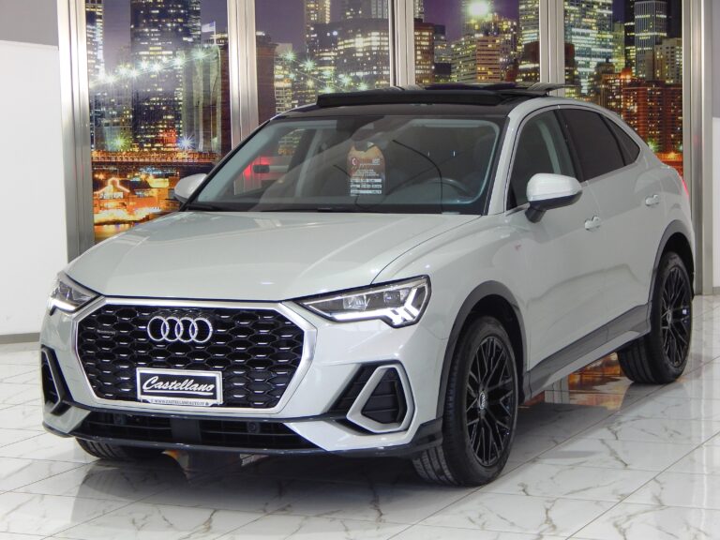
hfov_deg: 21.1
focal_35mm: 93
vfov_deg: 15.9
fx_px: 1934
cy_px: 270
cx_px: 360
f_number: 4.4
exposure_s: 1/30
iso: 160
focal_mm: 16.6
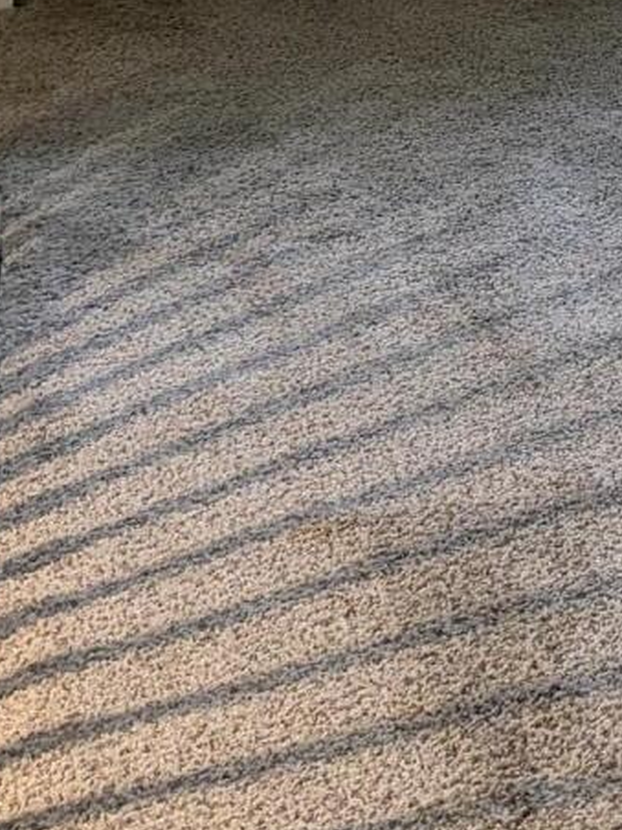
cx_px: 1352
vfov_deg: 15.8
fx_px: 2755
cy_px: -397
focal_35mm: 115
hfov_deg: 11.3
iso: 250
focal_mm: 5.96
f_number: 1.6
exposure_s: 1/60
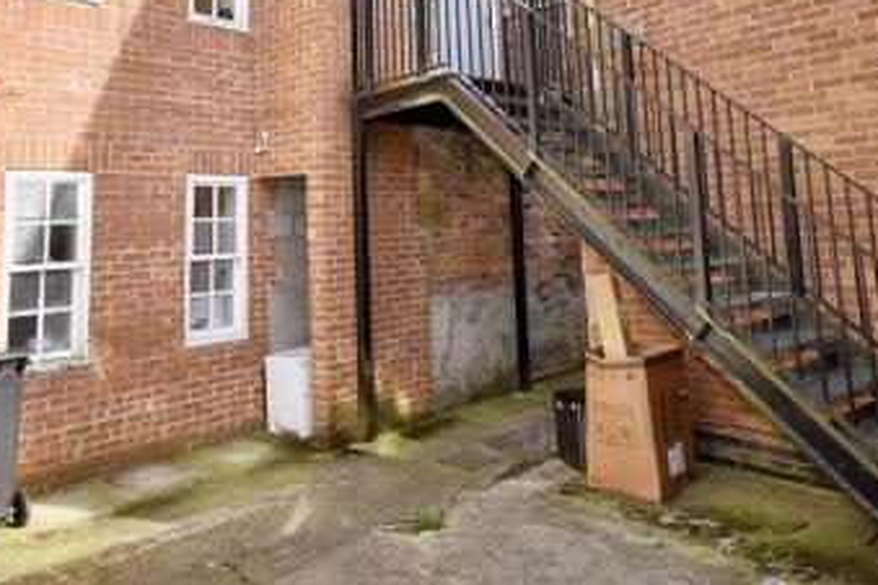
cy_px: 118
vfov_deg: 42.9
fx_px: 707
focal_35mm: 29
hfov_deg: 63.7
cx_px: 439
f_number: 4.5
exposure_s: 1/200
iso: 100
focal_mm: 10
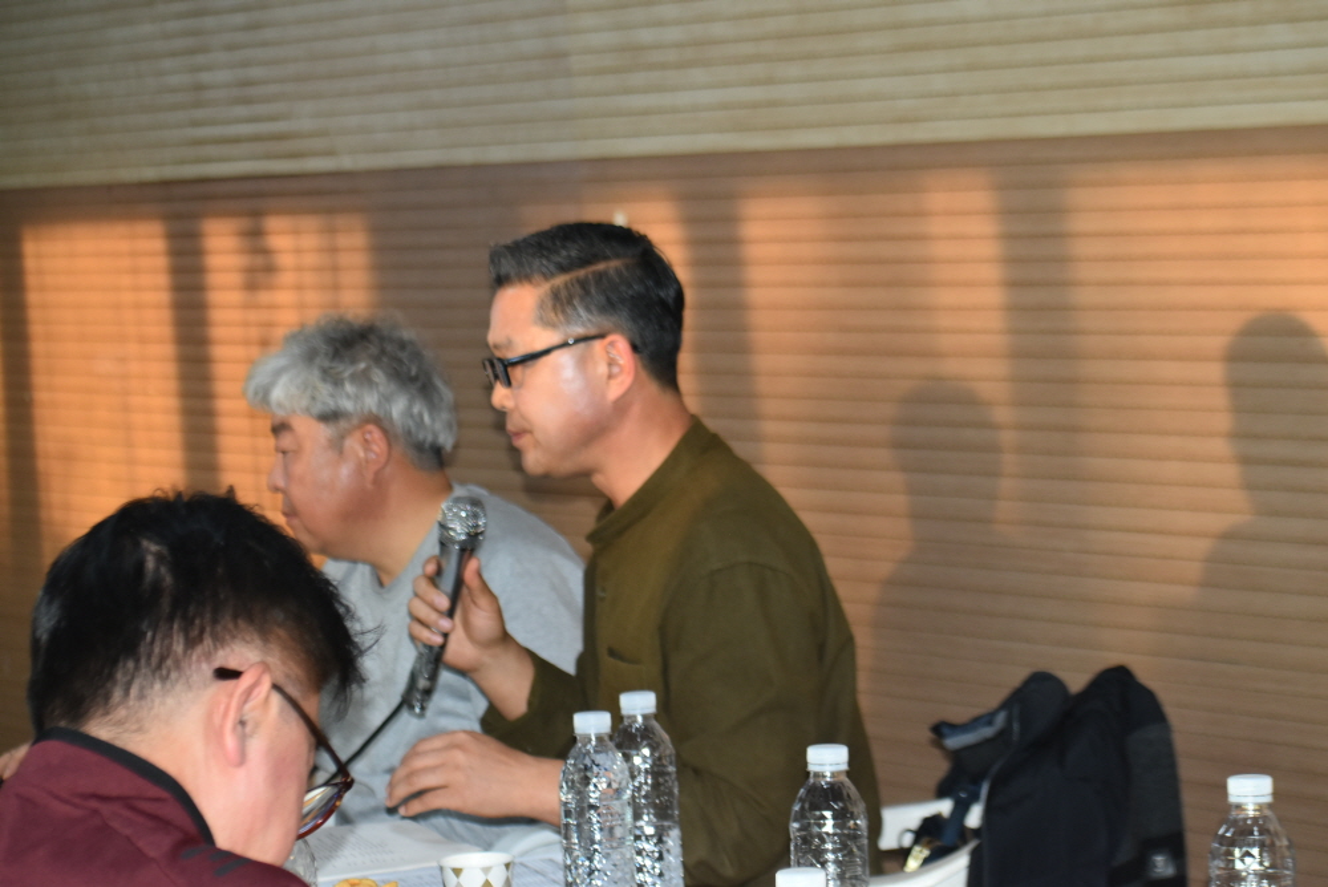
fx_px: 3875
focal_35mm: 105
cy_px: 444
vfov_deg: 13.1
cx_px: 664
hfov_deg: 19.4
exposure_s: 1/100
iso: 800
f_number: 5
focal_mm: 70
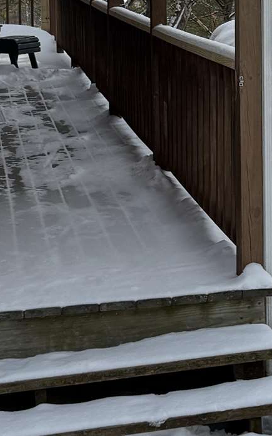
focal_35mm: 112
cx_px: 306
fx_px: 1329
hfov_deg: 11.5
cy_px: 36
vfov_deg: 18.3
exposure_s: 1/5319
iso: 100
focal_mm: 6.76
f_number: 1.78
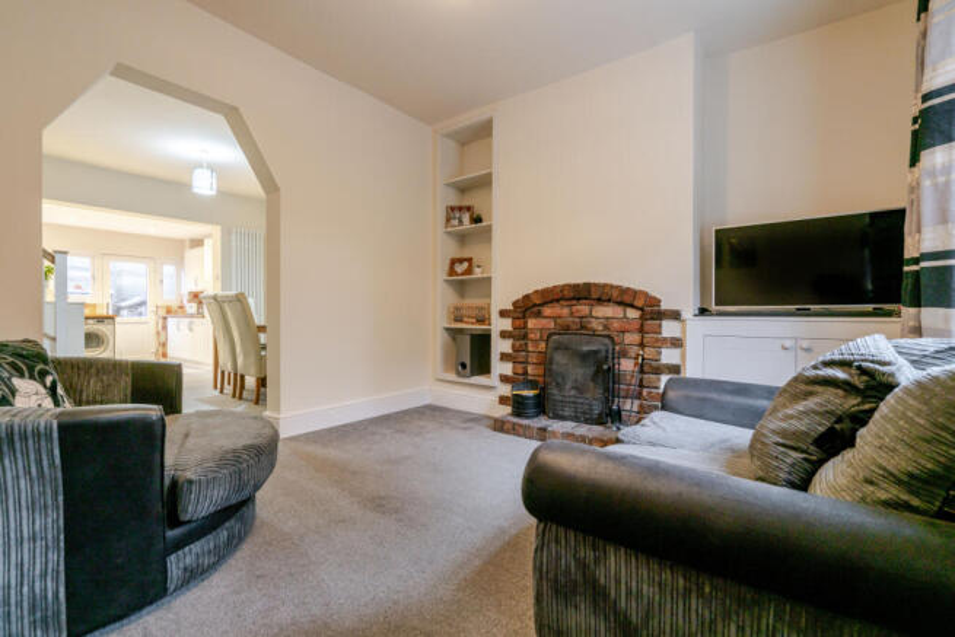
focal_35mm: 16
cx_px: 478
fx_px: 425
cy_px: 318
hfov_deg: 96.7
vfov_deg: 73.8
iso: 250
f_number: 7.1
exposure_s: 1/6
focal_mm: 16
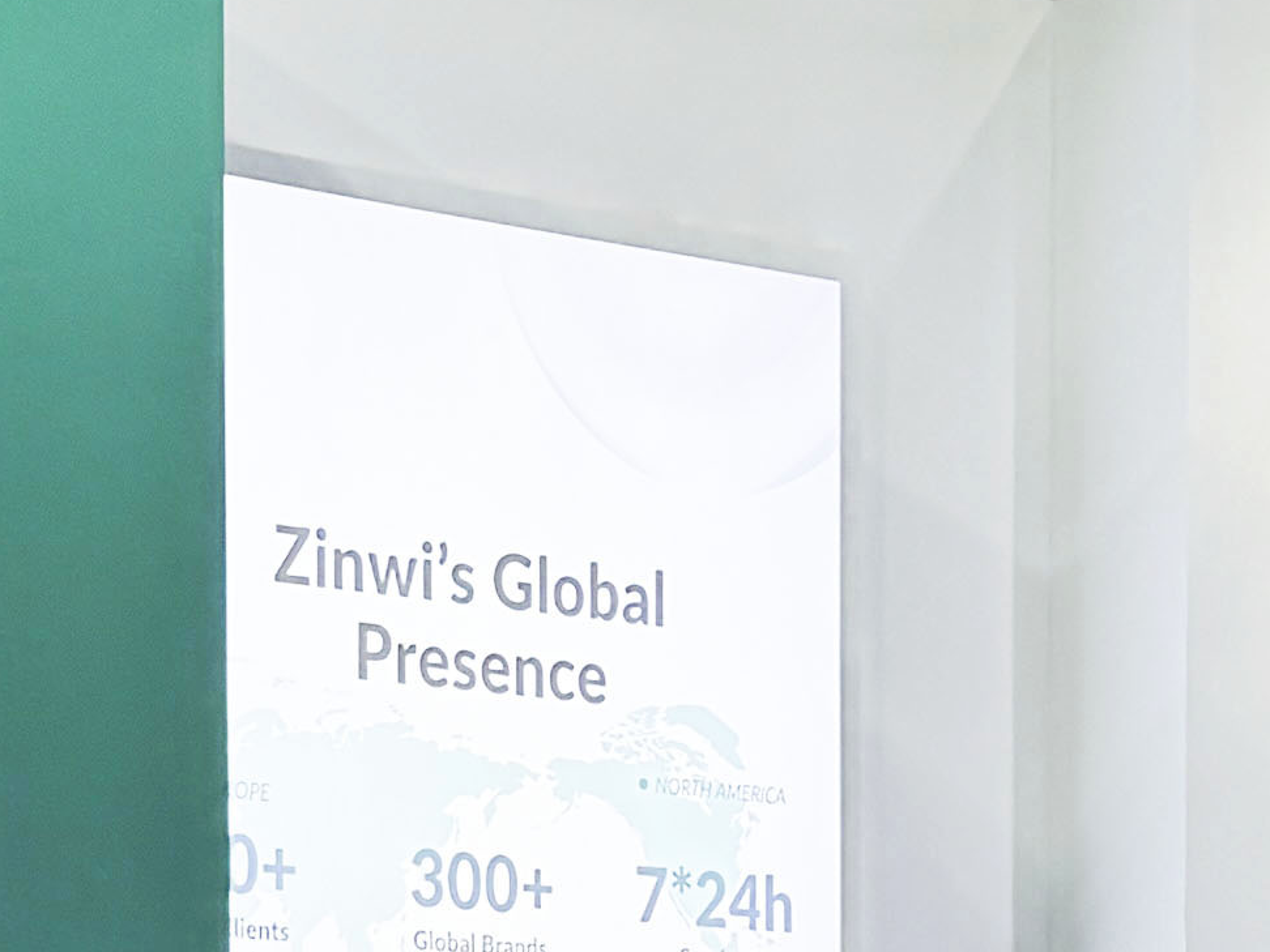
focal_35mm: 141
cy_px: 1461
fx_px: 5173
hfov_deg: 13.9
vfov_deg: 10.2
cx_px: 290
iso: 80
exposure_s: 1/383
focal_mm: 6.76
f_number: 1.78
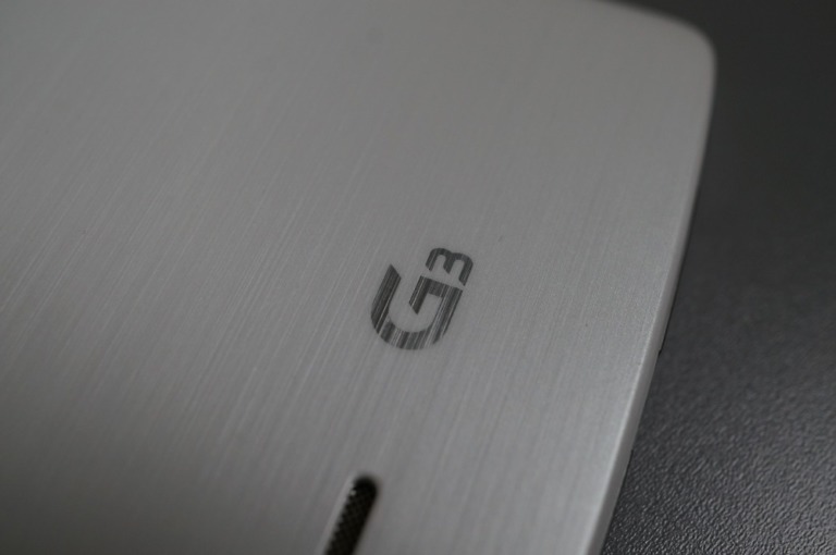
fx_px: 1044
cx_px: 418
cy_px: 278
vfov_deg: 29.8
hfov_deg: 43.7
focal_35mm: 45
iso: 400
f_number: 7.1
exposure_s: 1/60
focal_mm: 30
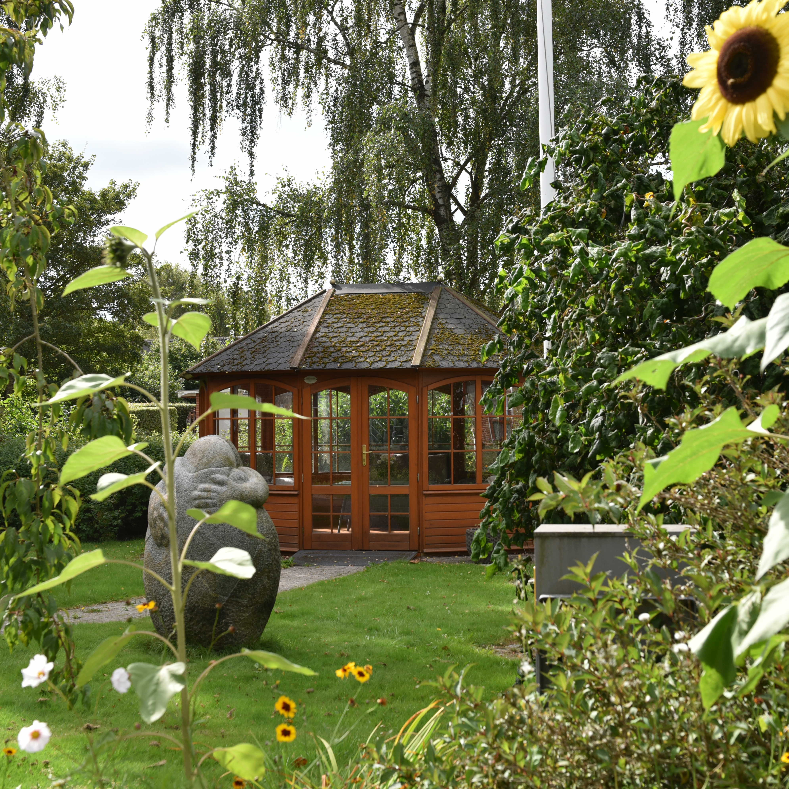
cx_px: 439
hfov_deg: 34.6
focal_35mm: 49
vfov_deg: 34.7
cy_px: 393
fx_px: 1264
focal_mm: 38
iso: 500
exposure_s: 1/800
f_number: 6.3
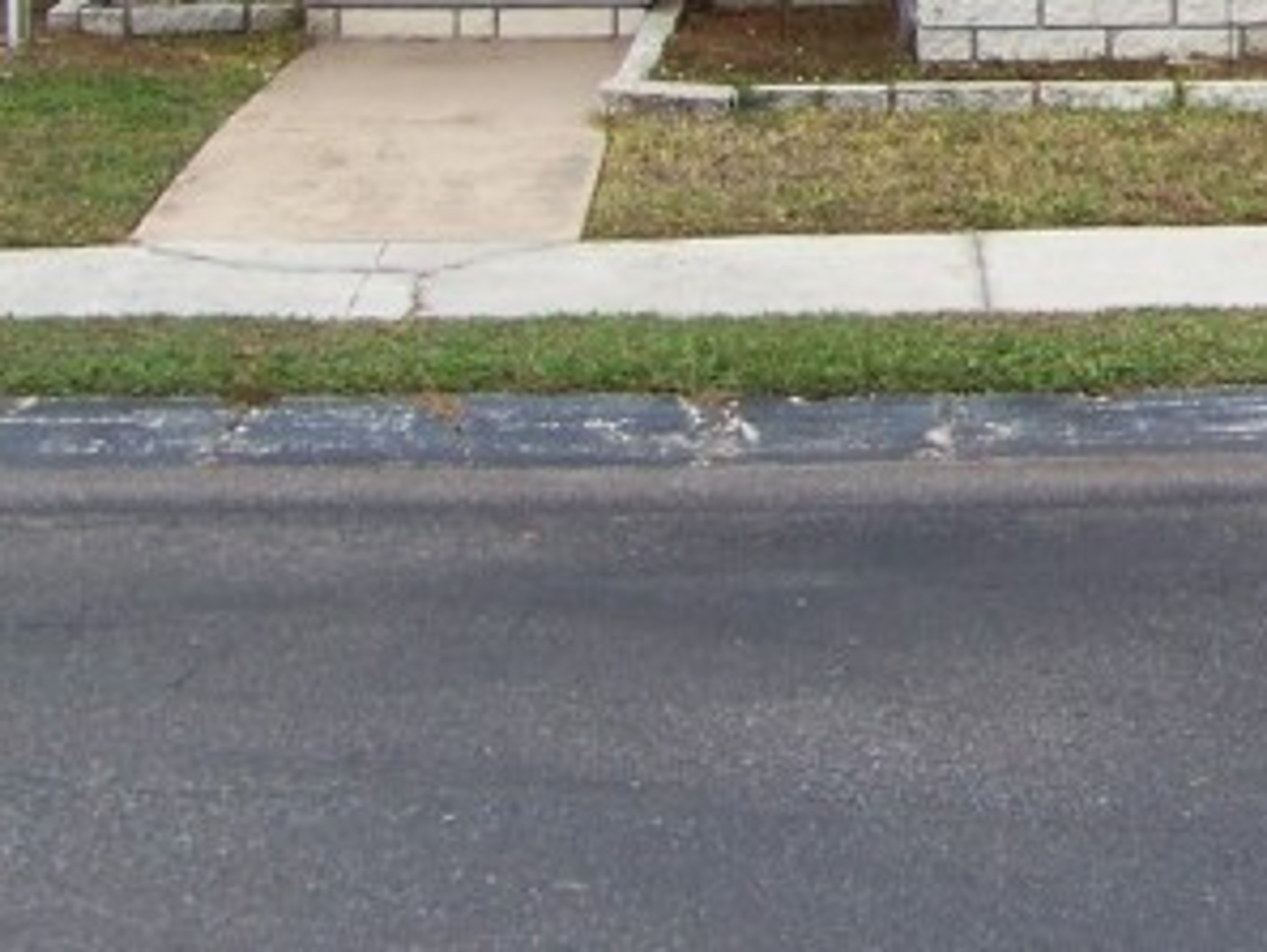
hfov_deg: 15.1
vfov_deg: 11.5
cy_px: -414
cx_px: 1702
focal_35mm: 124
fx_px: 4540
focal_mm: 5.85
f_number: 2.8
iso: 67
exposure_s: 1/640
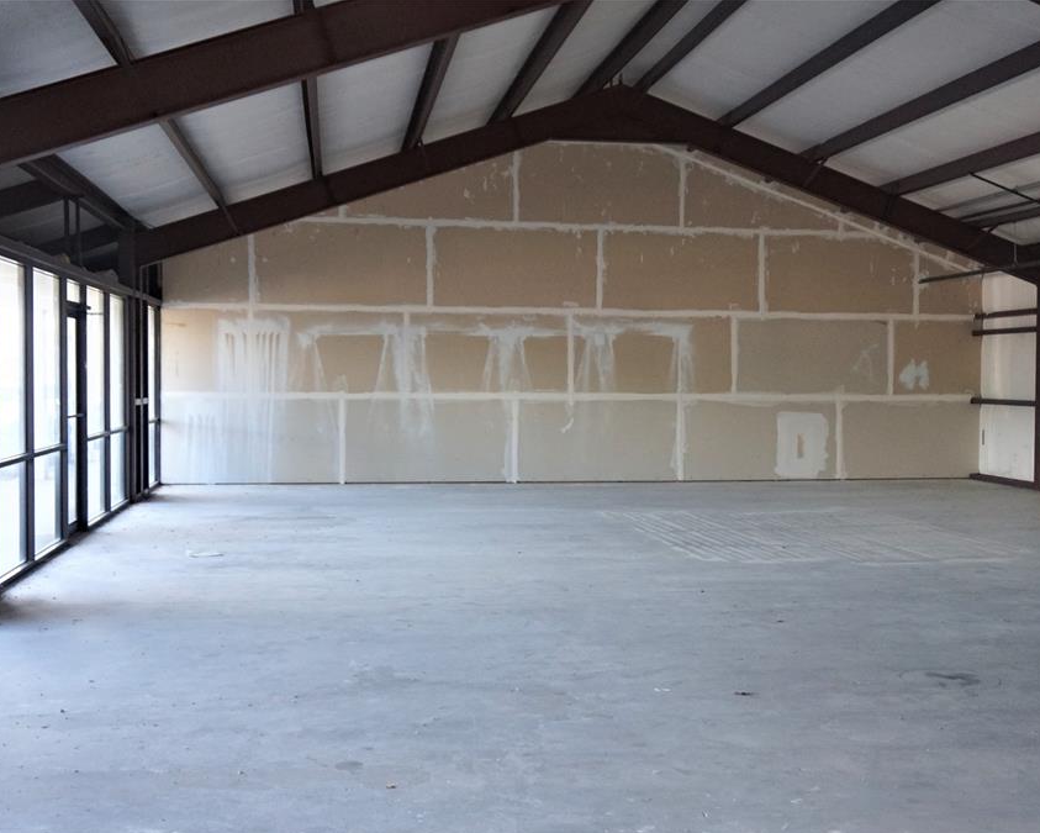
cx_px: 564
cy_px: 419
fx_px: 1262
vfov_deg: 36.5
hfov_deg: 44.7
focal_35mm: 41
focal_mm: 24
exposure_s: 1/160
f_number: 4.5
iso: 800
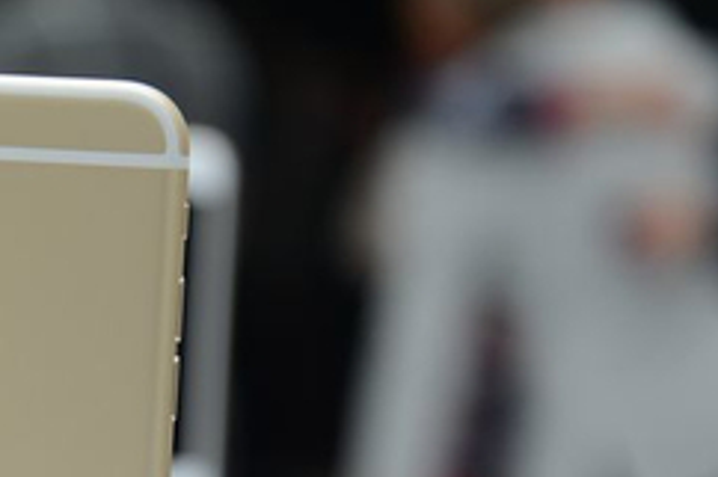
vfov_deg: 7.6
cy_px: 490
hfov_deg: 11.3
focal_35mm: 180
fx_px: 3587
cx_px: -30
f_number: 4.5
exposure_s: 1/200
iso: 320
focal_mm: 68
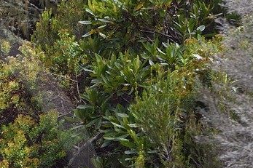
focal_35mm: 240
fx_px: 1686
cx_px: -187
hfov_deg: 8.3
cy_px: 259
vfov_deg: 5.7
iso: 200
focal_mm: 52
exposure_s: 1/250
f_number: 7.1
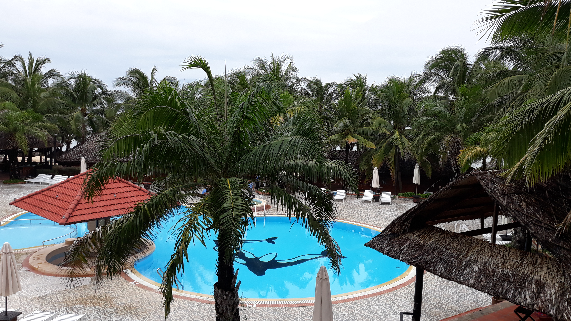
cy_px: 168
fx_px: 454
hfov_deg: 64.3
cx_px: 290
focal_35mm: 30
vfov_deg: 38.9
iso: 40
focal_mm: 3.71
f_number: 1.7
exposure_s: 1/835
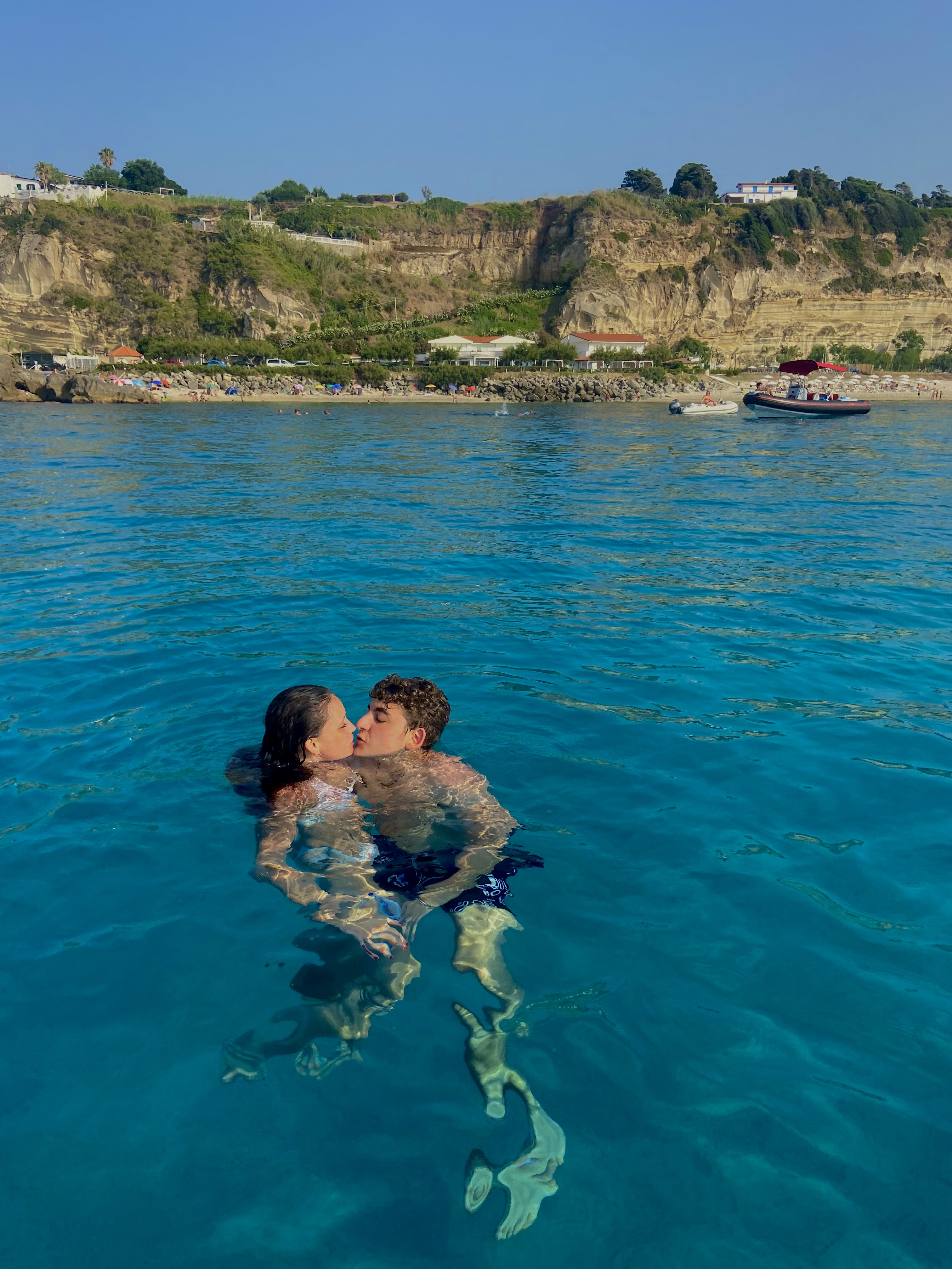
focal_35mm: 26
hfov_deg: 53.1
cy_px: 634
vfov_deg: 67.3
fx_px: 953
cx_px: 476
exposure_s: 1/1866
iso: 32
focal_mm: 4.25
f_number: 1.8
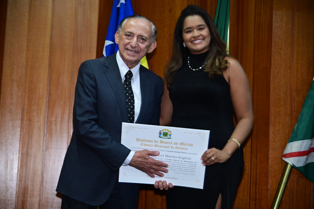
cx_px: 157
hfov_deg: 28.8
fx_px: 611
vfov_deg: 19.5
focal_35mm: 70
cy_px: 104
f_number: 5.6
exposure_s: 1/250
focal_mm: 70
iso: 5000
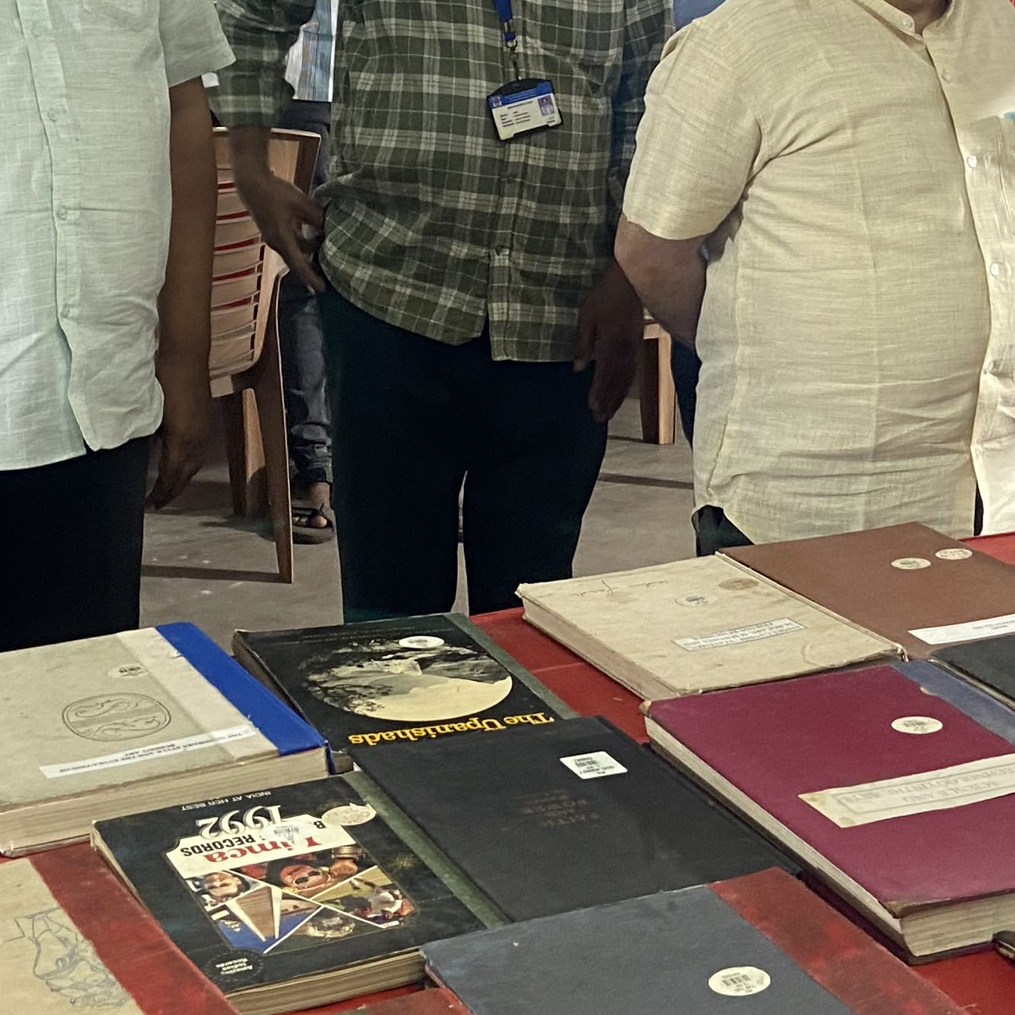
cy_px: 49
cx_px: 522
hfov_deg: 25.0
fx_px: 2289
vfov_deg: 24.1
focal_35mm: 69
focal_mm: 4.25
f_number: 1.8
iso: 125
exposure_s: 1/50
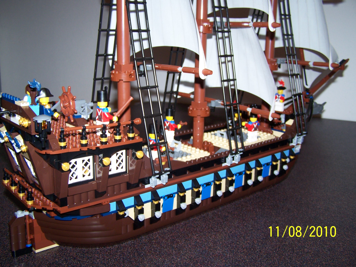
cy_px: 134
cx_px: 178
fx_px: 391
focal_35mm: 38
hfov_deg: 49.0
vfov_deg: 37.7
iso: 80
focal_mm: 6.3
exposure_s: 1/60
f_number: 2.8
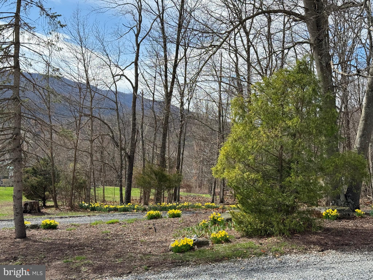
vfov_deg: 30.3
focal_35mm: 48
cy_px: 140
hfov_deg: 39.7
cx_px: 186
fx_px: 517
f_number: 1.78
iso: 64
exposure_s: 1/3378
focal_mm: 6.76
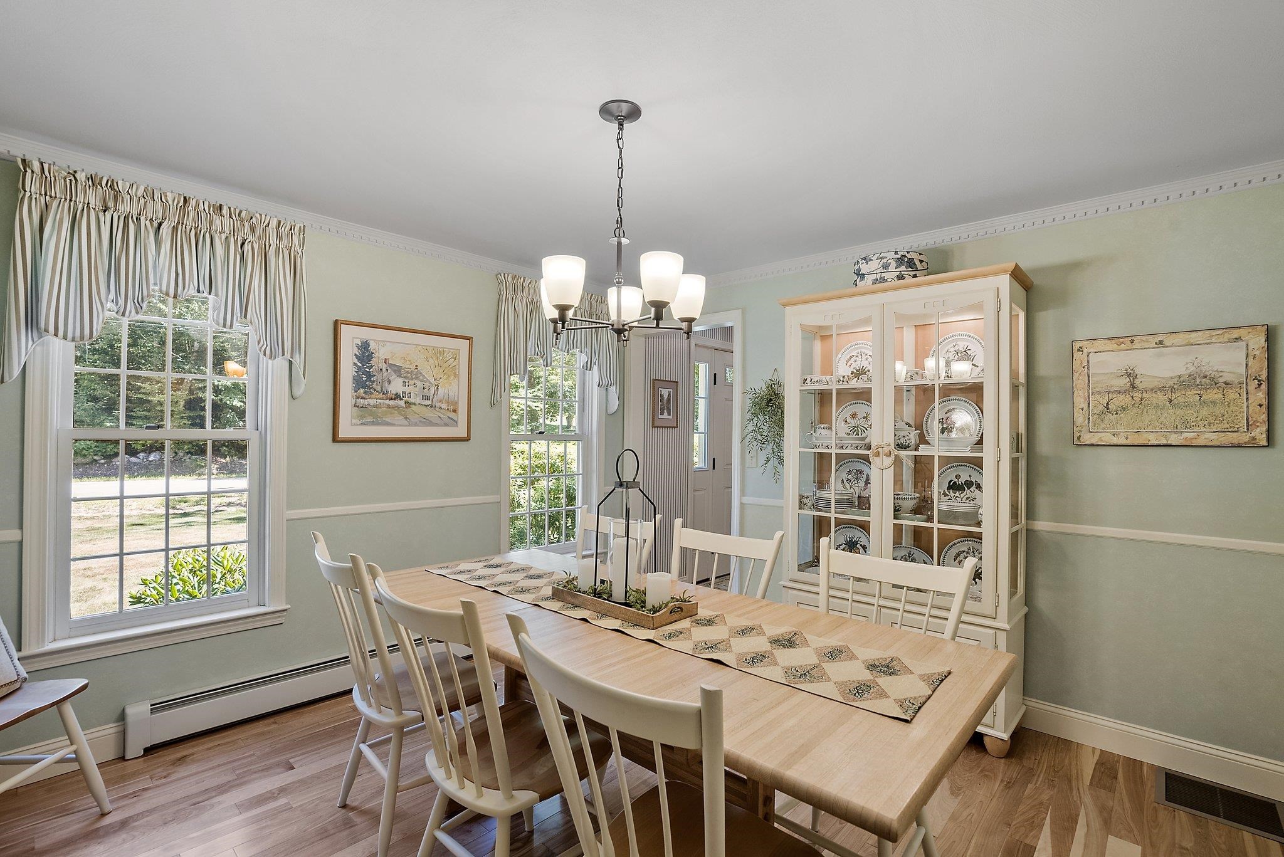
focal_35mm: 16
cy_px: 428
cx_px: 642
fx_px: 571
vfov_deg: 73.8
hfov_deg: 96.7
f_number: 8
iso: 800
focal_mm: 16
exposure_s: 1/3
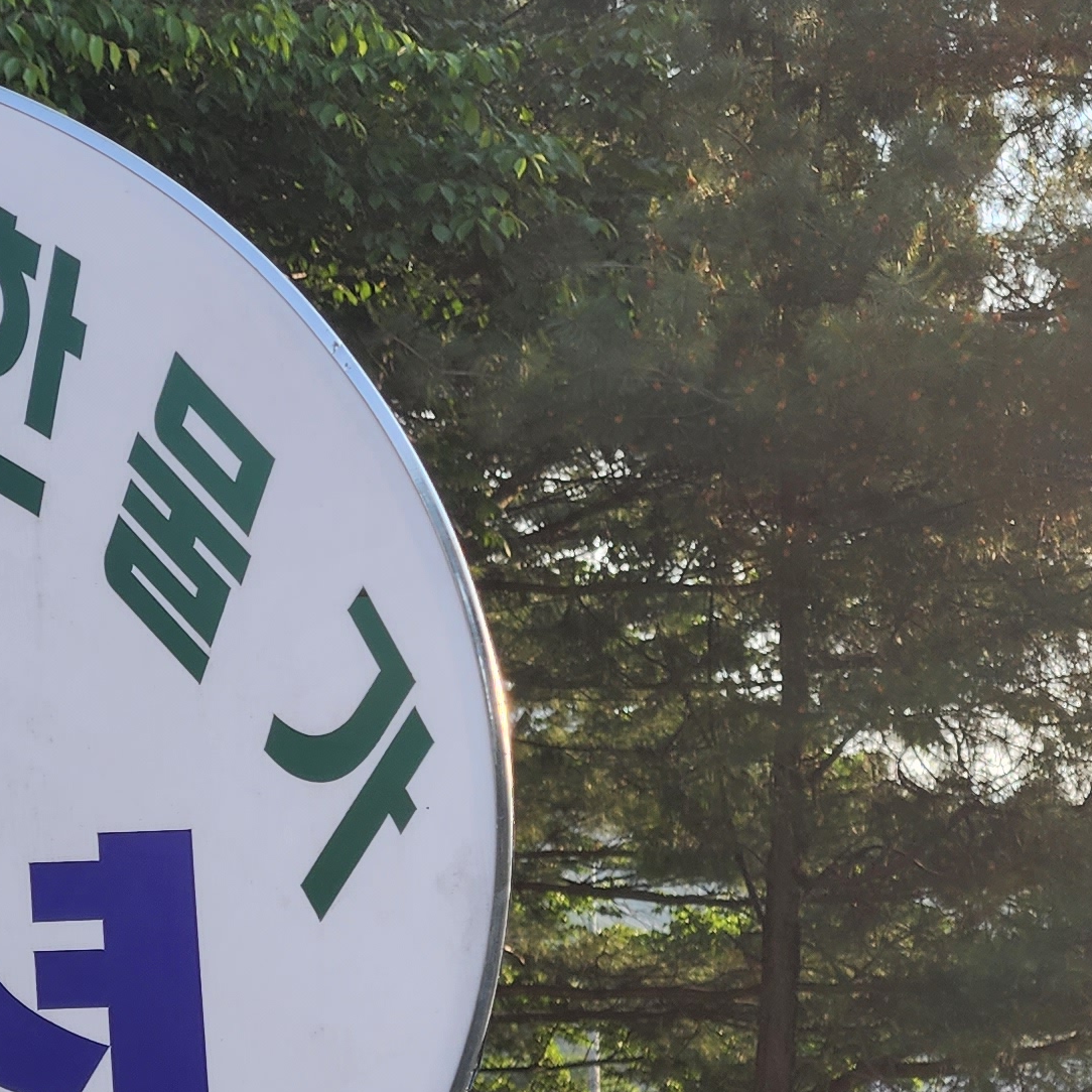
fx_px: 2677
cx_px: -353
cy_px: 939
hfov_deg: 20.9
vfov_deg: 22.6
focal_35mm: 75
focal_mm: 6.4
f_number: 1.8
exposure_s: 1/279
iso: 12
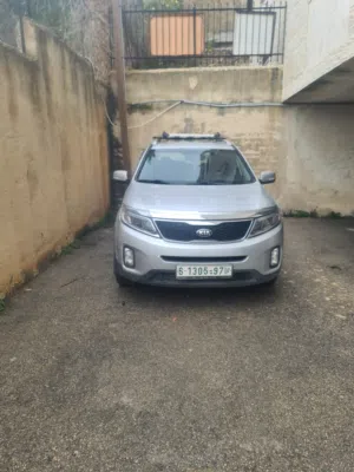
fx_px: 341
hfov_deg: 54.9
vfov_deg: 69.4
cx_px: 177
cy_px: 236
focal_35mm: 25
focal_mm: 7
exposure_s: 1/239
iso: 50
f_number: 1.8
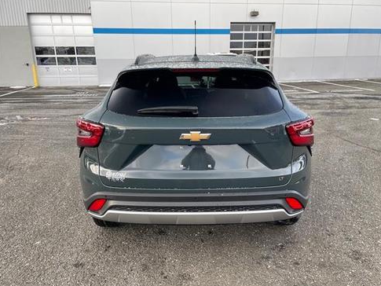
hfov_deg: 65.3
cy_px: 144
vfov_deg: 51.4
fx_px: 297
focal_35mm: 27
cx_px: 195
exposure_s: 1/121
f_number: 1.6
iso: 40
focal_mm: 4.2
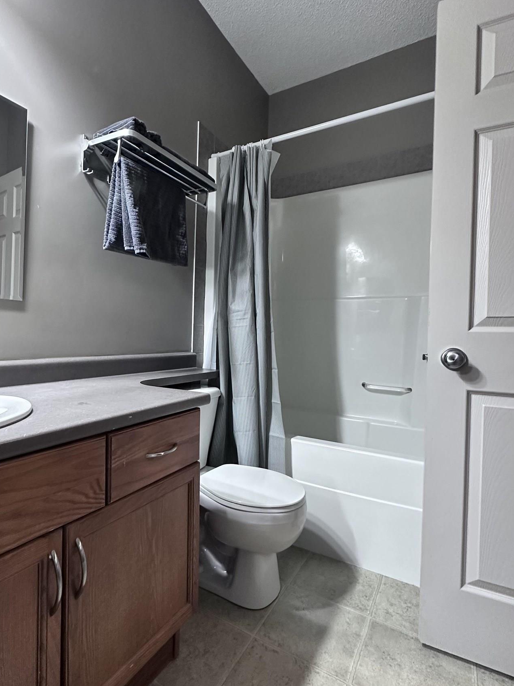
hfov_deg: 68.2
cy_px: 341
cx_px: 214
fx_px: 376
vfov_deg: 84.7
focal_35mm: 19
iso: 500
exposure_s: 1/60
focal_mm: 2.22
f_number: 2.2
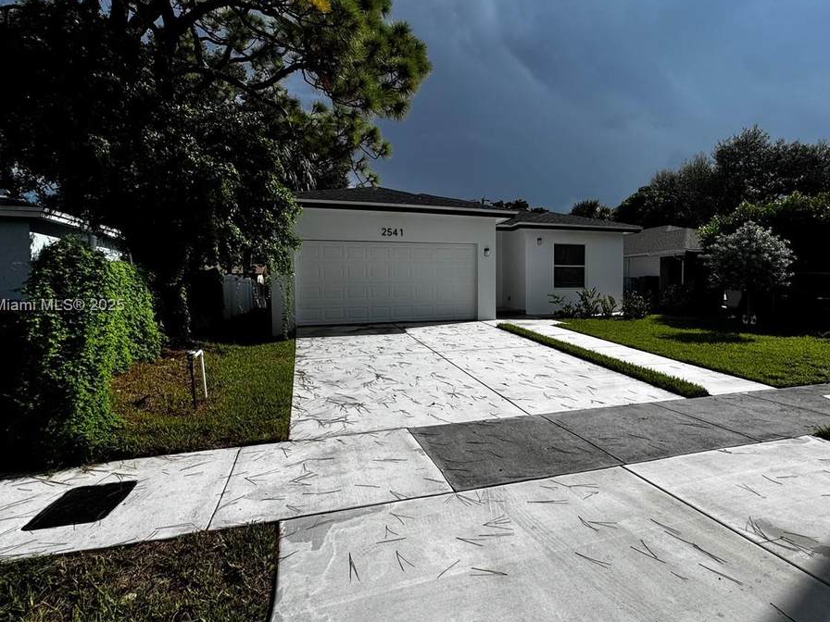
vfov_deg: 66.0
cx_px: 481
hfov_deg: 81.1
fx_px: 480
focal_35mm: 20
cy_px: 306
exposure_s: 1/3906
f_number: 2.2
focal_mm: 2.22
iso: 50
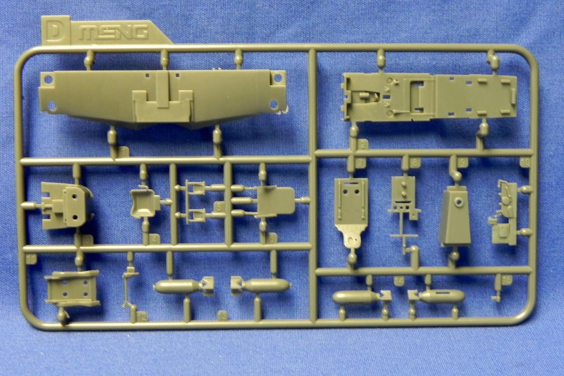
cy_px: 194
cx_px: 282
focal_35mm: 48
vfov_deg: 28.1
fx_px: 752
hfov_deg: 41.1
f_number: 3.2
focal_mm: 8.2
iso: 400
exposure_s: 1/11.1
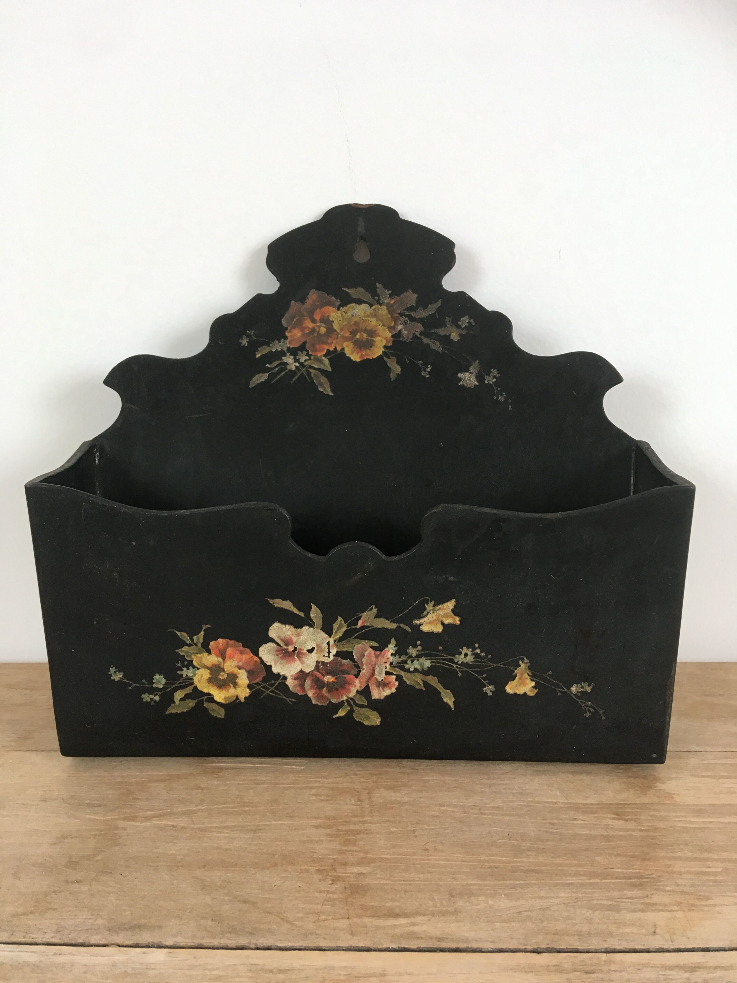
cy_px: 492
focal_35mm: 29
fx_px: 823
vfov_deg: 61.7
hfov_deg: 48.2
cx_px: 368
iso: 50
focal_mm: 4.15
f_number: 2.2
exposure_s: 1/33
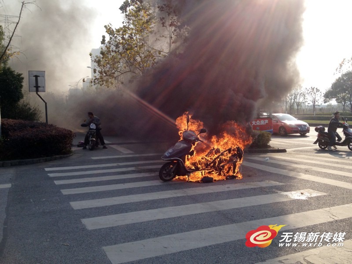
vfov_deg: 40.7
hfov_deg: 52.6
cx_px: 176
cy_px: 132
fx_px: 356
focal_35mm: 35
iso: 50
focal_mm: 4.28
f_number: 2.4
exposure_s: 1/1284
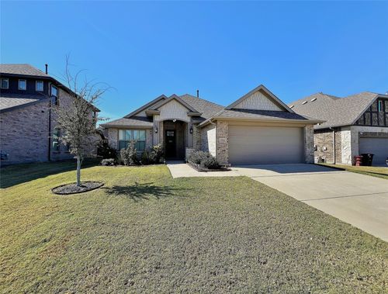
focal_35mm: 13
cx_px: 194
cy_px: 147
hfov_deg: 106.0
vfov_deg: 90.3
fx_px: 146
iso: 32
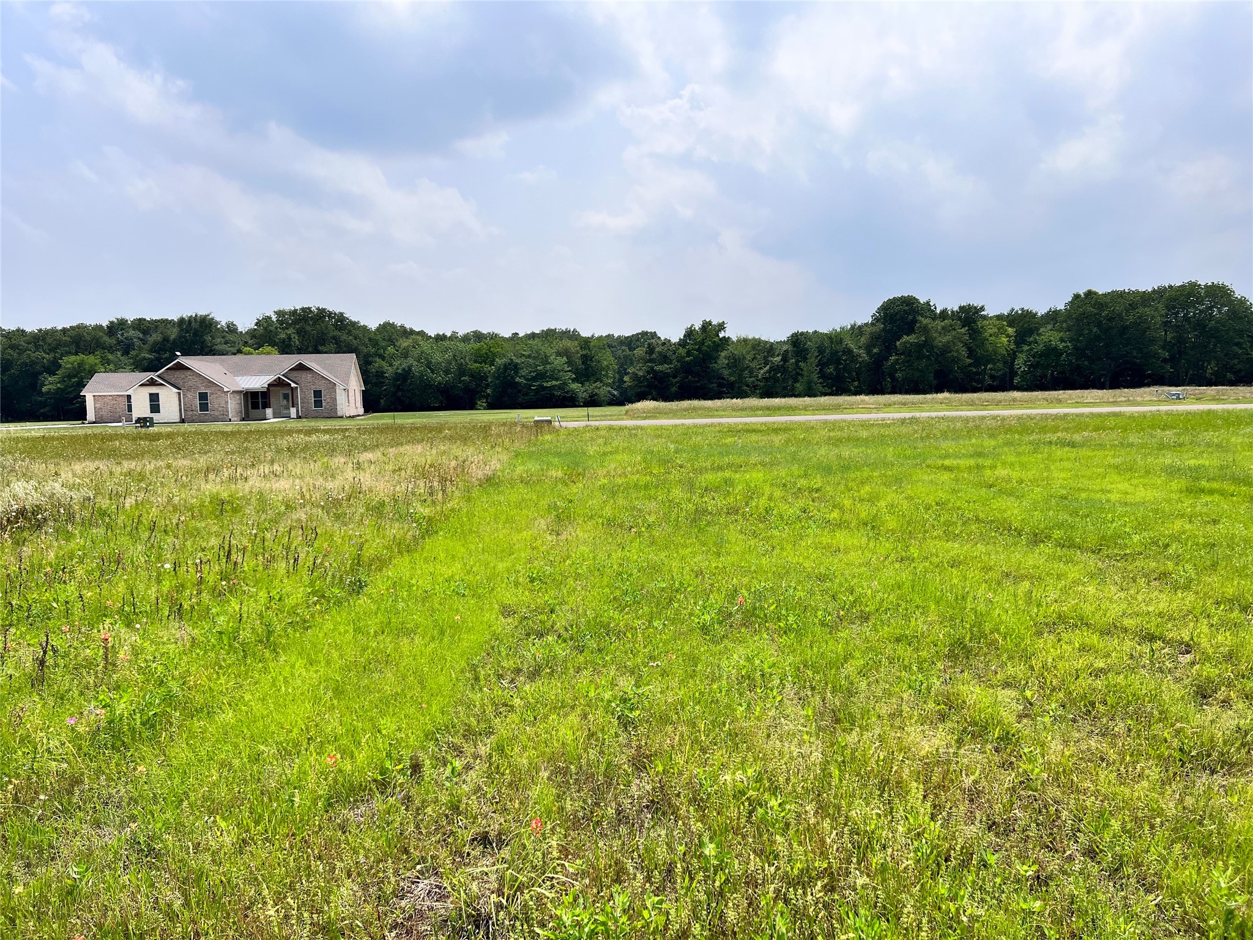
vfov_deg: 53.1
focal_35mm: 26
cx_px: 626
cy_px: 470
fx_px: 941
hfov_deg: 67.3
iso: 50
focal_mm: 5.7
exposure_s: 1/6993
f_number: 1.5
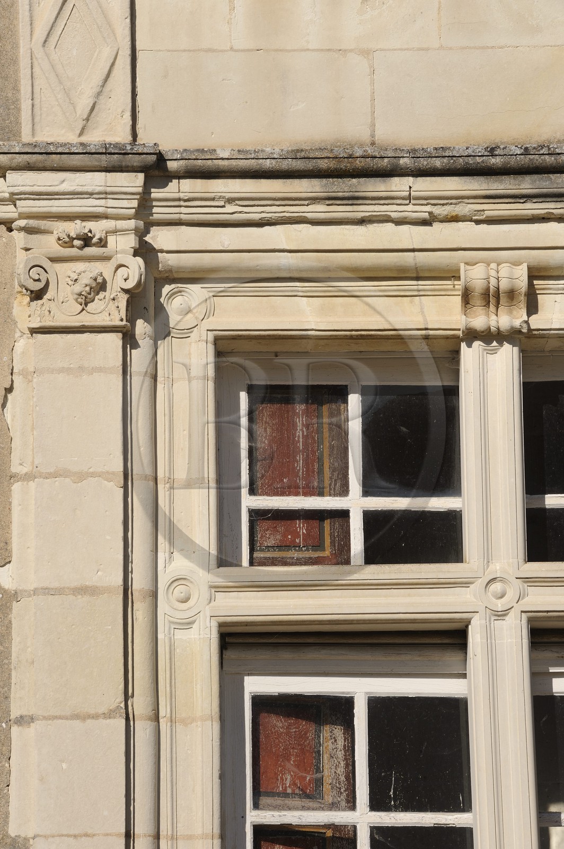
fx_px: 3531
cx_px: 282
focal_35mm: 150
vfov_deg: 13.7
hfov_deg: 9.1
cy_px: 424
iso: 200
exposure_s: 1/320
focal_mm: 150
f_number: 14
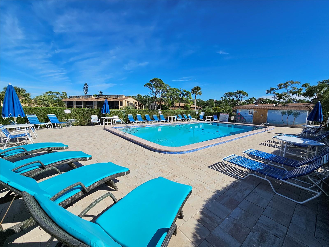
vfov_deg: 89.9
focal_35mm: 13
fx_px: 124
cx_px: 164
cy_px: 124
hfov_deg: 106.2
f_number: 2.2
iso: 50
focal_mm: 2.2
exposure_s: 1/4087
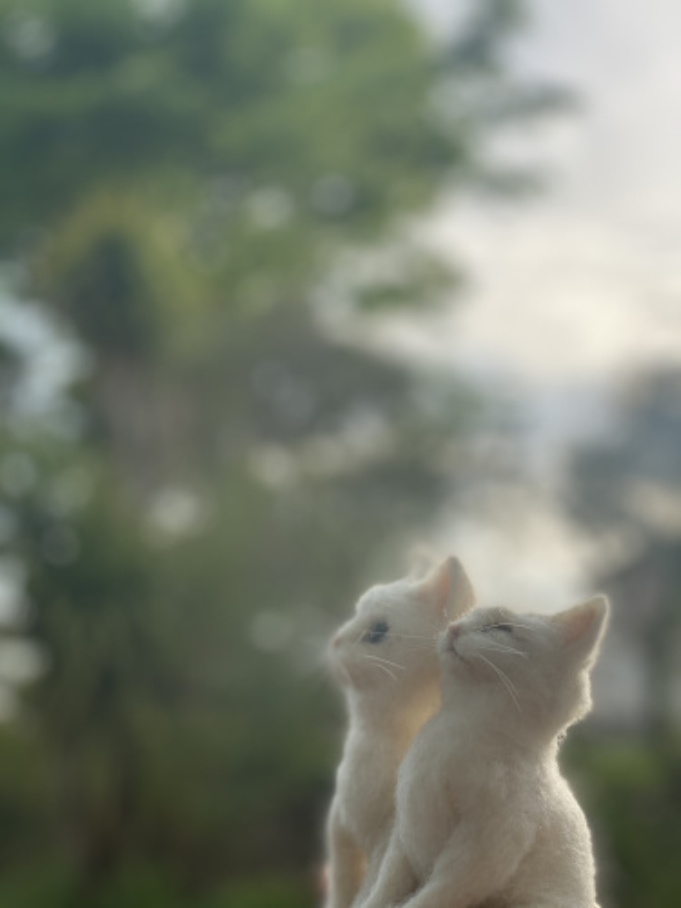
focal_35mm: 52
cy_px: 454
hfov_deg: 28.0
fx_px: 1364
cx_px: 340
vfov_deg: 36.8
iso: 20
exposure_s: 1/1229
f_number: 2
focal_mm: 6
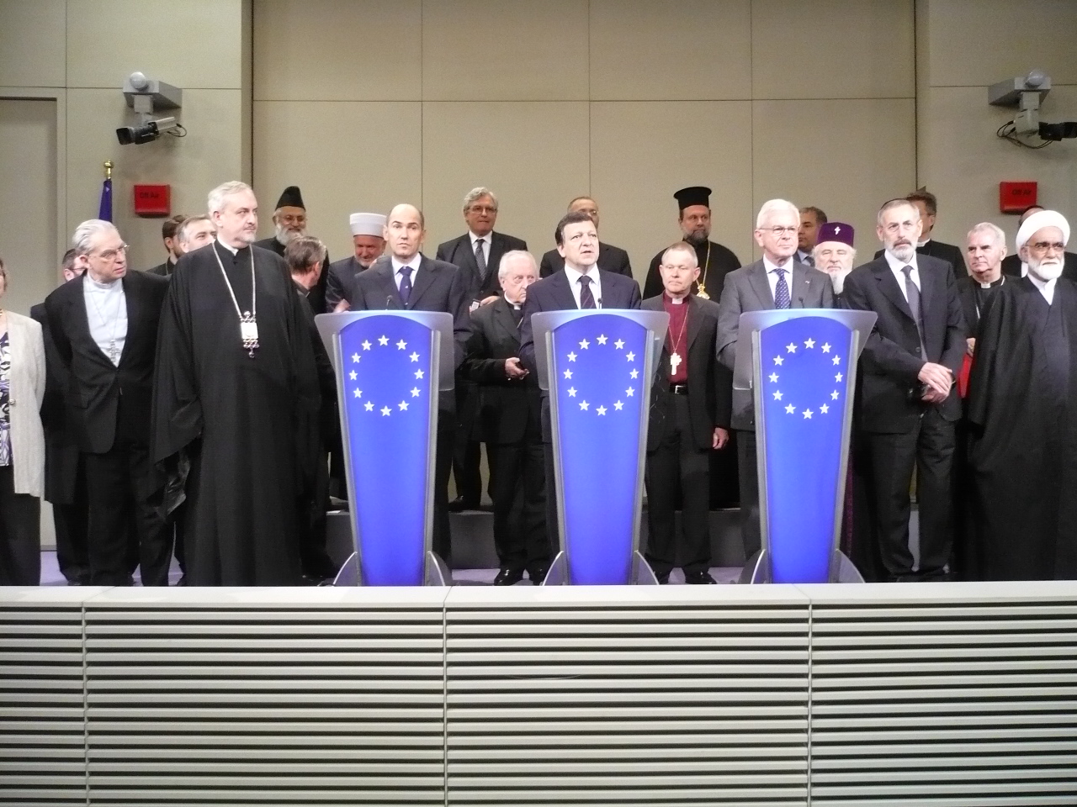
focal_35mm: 35
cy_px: 404
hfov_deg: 52.6
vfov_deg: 40.7
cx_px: 538
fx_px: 1089
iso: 320
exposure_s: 1/30
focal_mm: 5.8
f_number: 2.8
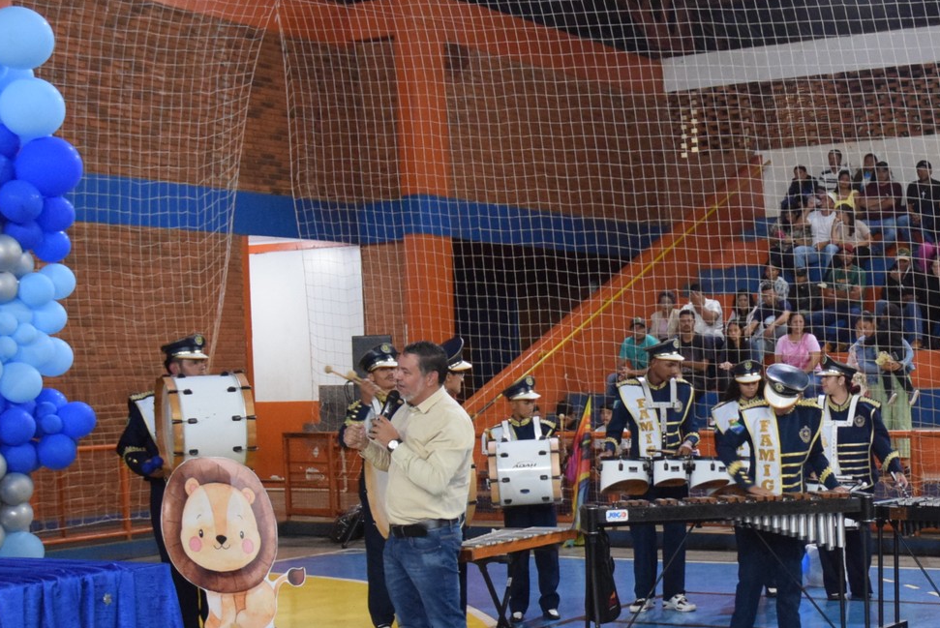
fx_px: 1594
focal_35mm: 61
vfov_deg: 22.2
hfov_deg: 31.5
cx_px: 830
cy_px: 435
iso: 2800
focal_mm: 22
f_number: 3.5
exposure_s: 1/60
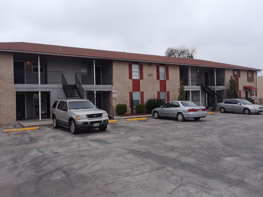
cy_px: 98
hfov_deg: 60.0
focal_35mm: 30
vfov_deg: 46.8
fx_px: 228
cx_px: 132
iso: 40
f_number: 1.9
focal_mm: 2.47
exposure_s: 1/418
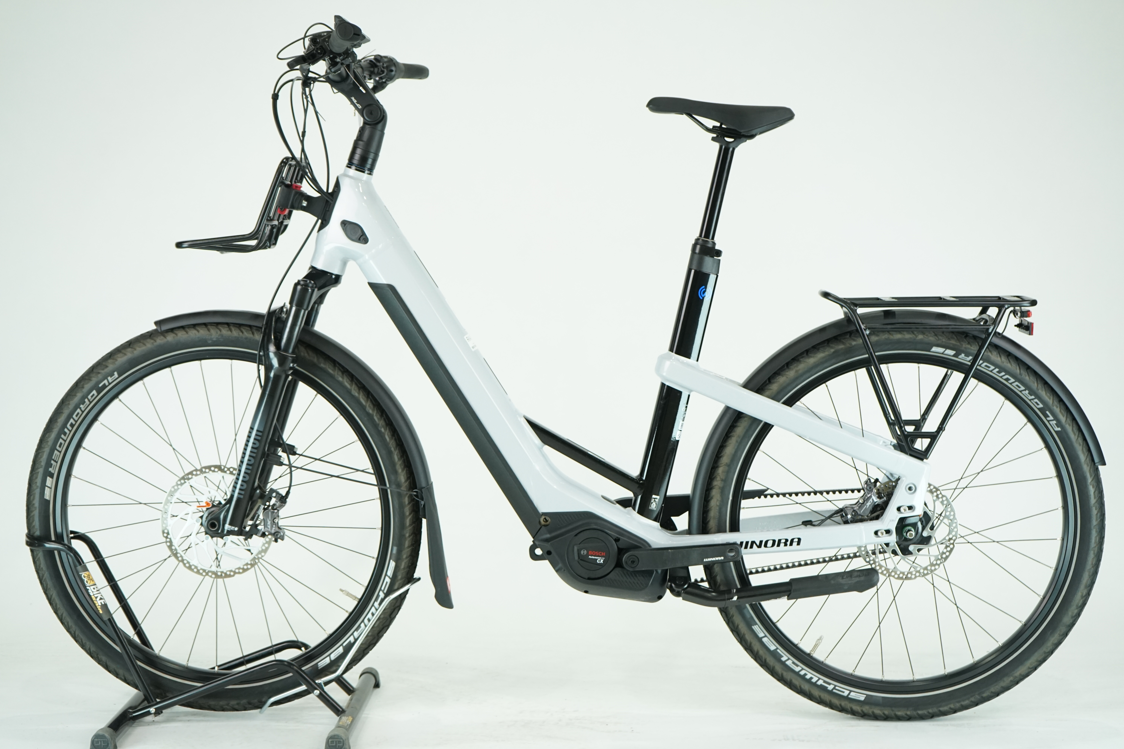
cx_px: 562
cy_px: 374
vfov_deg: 25.1
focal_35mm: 54
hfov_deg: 36.9
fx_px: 1686
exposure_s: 1/200
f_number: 5.6
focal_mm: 54
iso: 1600
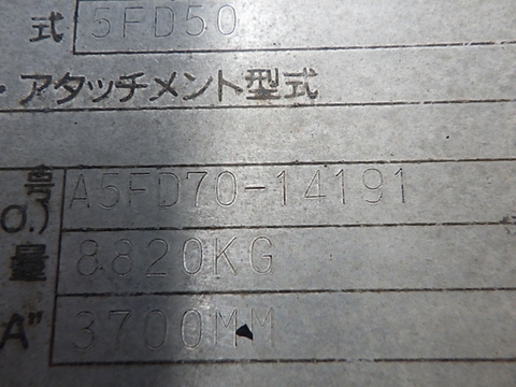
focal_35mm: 34
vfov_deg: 41.8
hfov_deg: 54.0
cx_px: 258
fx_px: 507
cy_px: 194
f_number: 4.6
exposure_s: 1/2000
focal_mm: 6.1
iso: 250
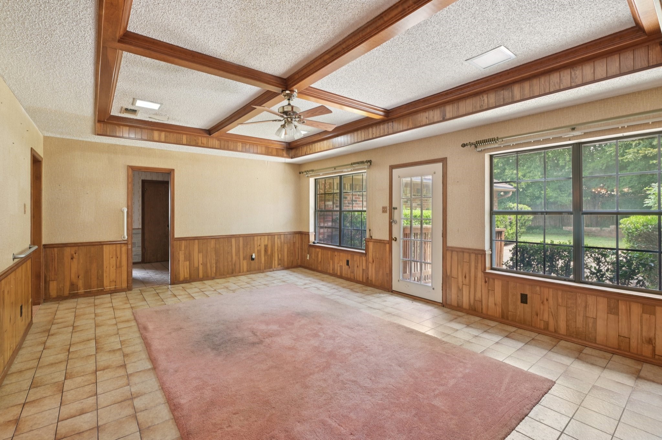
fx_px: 294
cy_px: 220
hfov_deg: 96.8
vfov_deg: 73.7
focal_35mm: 16
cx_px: 331
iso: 400
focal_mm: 16
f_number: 8
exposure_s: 1/20
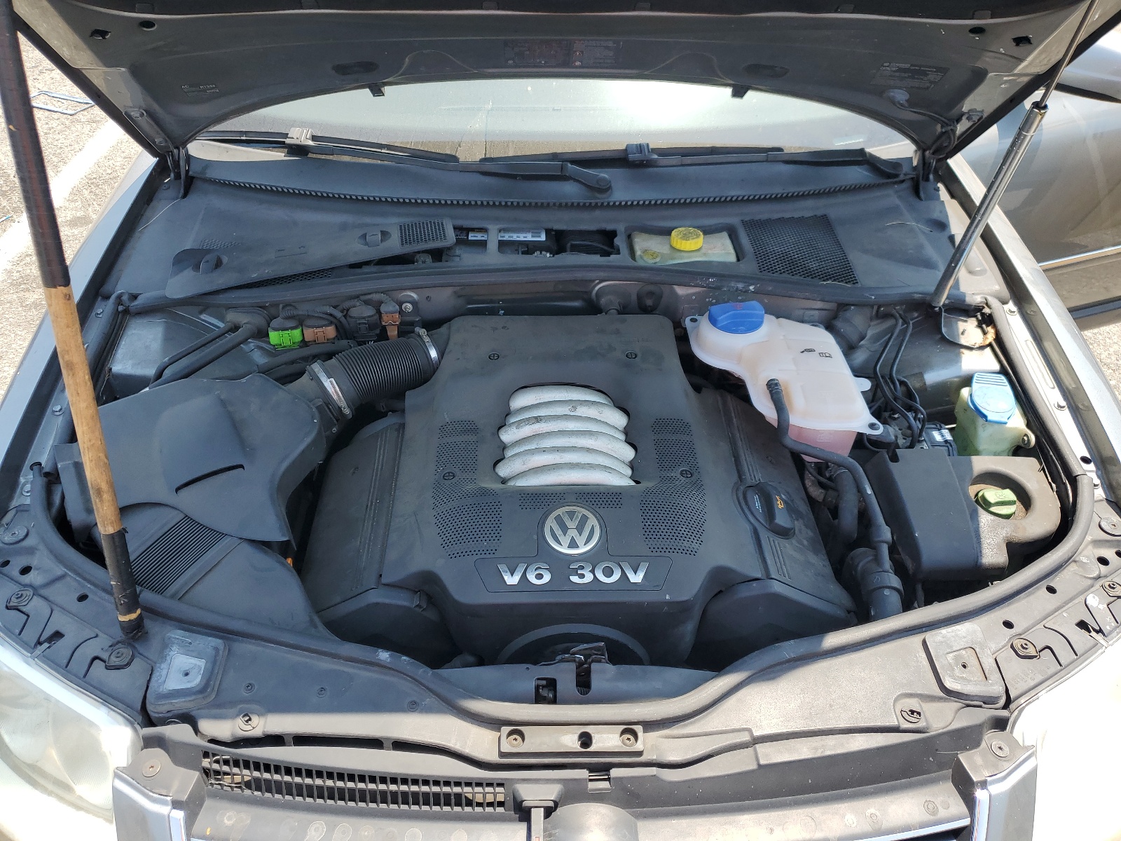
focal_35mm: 26
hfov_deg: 67.3
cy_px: 420
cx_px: 560
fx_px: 842
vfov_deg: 53.1
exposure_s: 1/909
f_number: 1.5
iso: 50
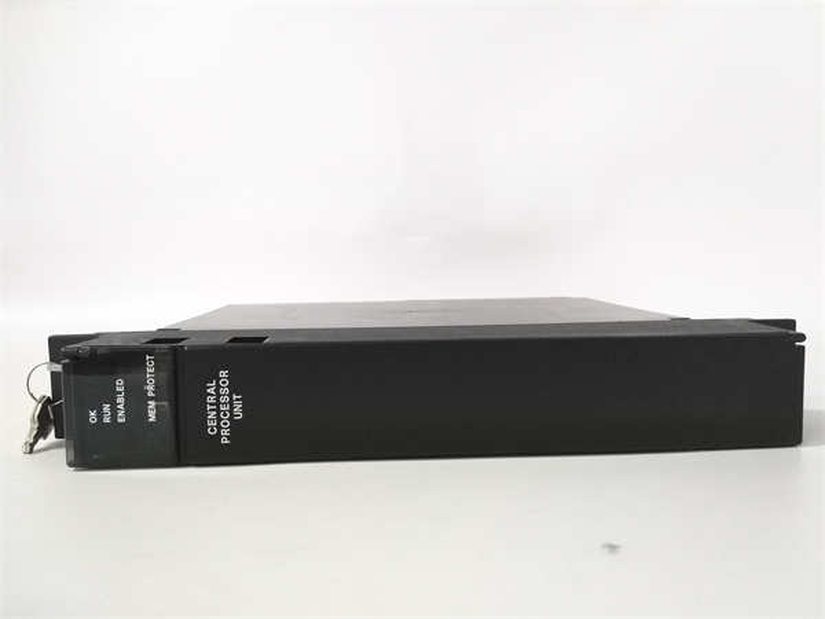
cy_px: 310
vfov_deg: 53.1
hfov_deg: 67.3
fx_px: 620
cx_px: 412
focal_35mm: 26
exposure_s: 1/33.3
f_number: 1.8
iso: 354
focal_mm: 3.63
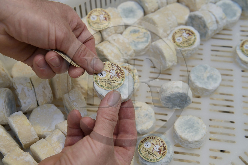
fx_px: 331
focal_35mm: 48
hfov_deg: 41.1
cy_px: 82
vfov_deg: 28.1
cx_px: 124
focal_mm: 48
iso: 800
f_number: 7.1
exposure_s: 1/15
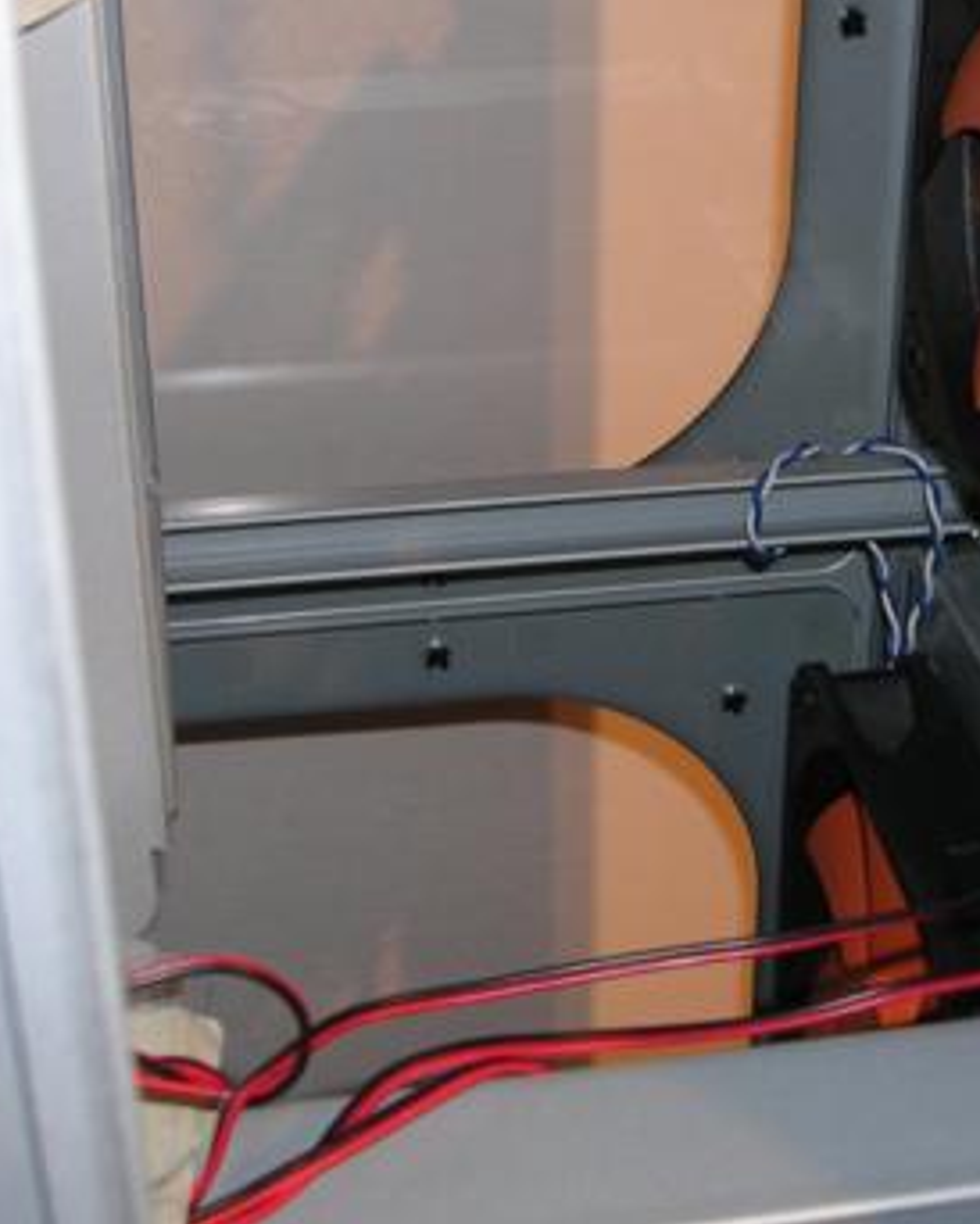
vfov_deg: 29.1
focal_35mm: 65
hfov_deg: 23.1
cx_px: 805
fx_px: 2354
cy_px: 601
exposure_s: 1/60.1
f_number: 2.8
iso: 50
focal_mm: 5.8
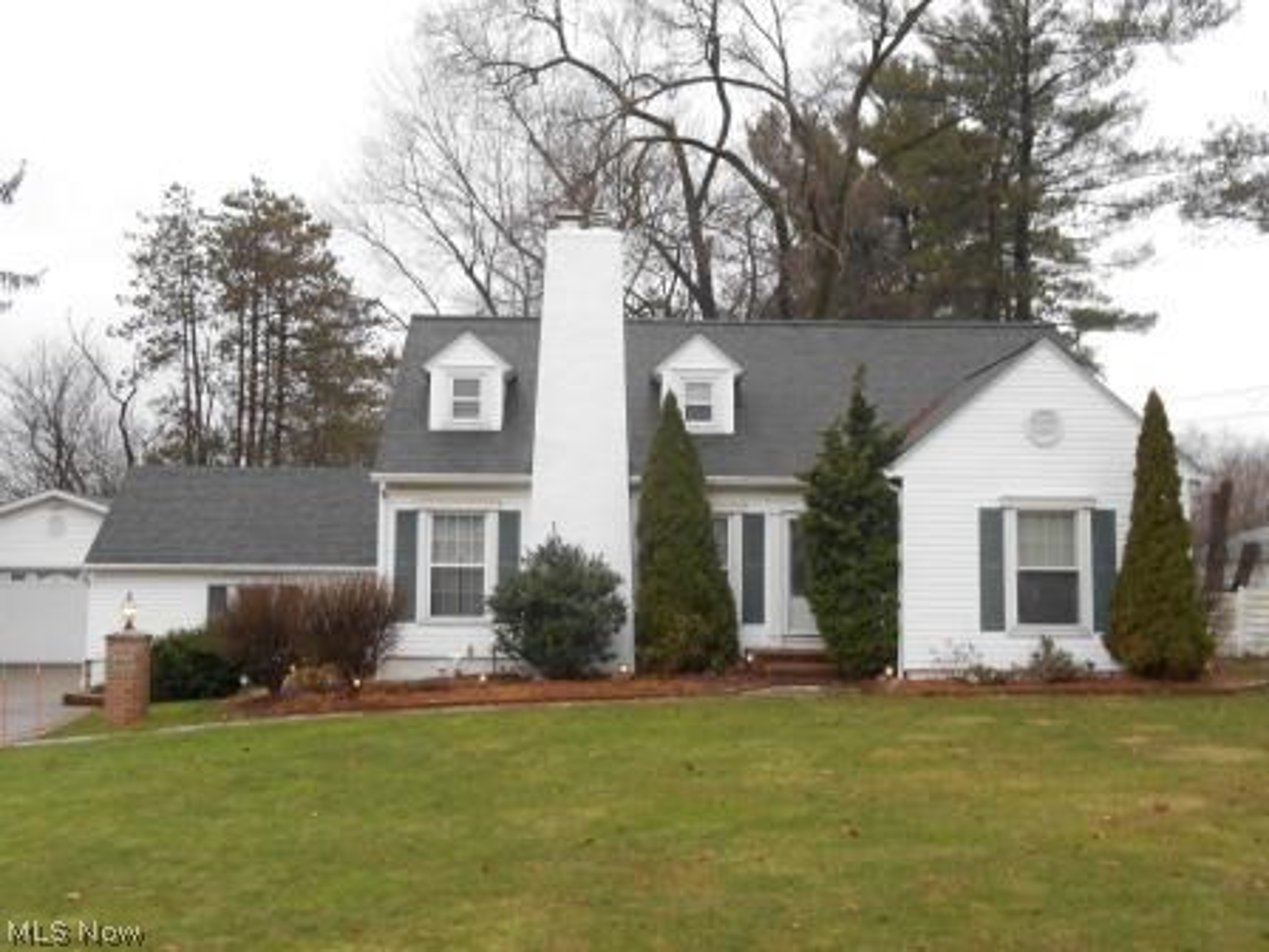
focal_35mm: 41
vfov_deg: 35.1
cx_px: 634
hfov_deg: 45.8
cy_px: 476
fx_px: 1503
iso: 180
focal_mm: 7.2
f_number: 3.9
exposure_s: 1/30
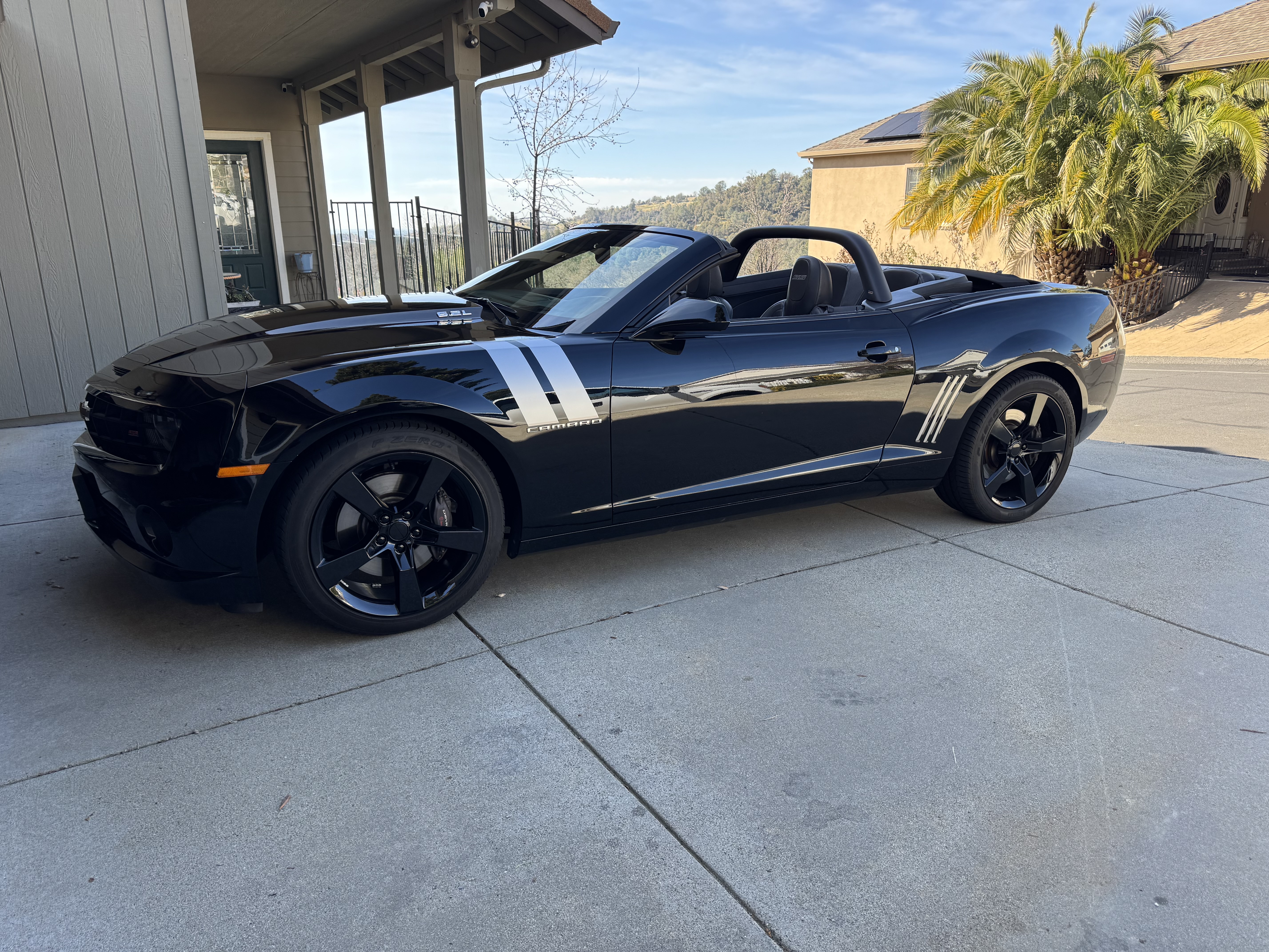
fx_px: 880
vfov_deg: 56.8
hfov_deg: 71.6
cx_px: 634
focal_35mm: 24
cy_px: 476
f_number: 1.78
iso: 80
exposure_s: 1/651
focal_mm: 6.76
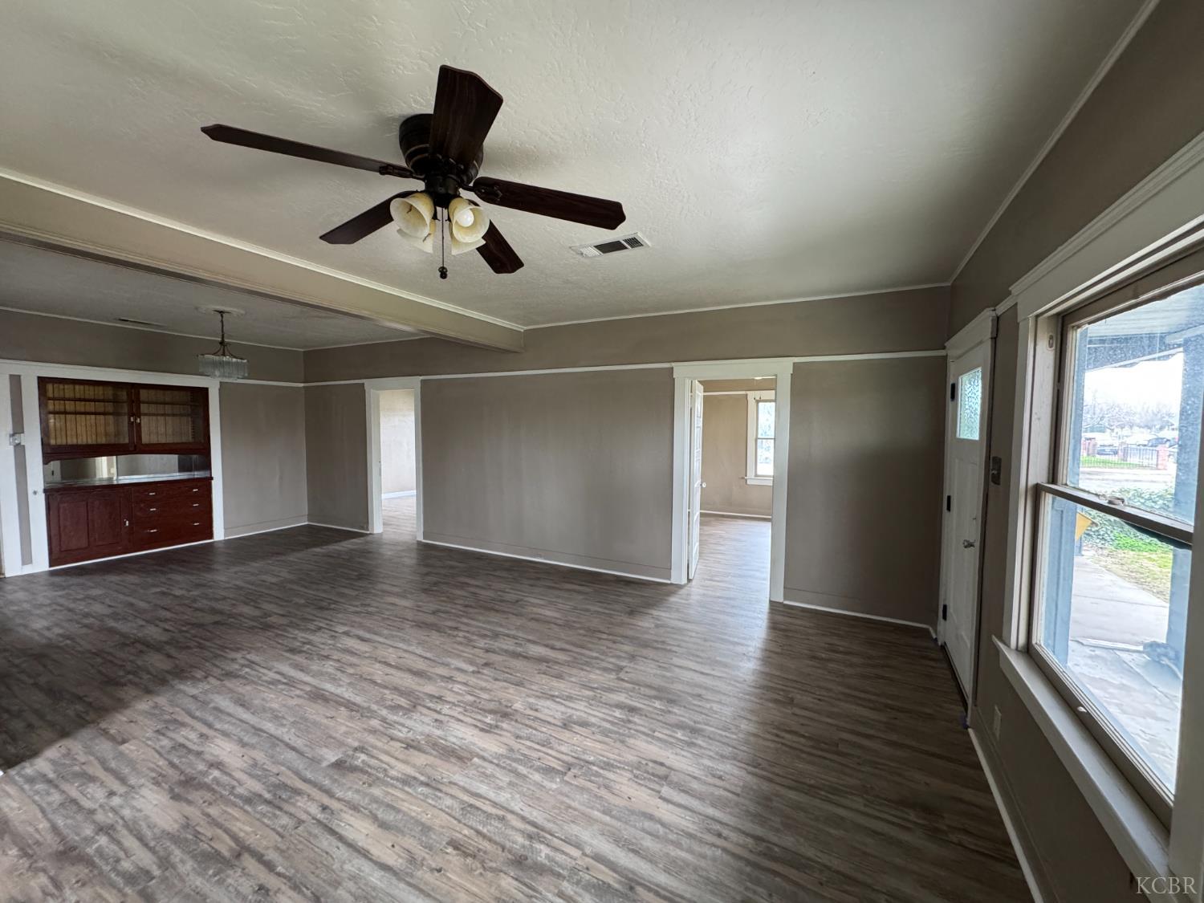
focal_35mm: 14
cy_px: 452
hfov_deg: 102.1
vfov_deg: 85.7
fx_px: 487
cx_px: 602
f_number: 2.2
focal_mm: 2.22
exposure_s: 1/71
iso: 320
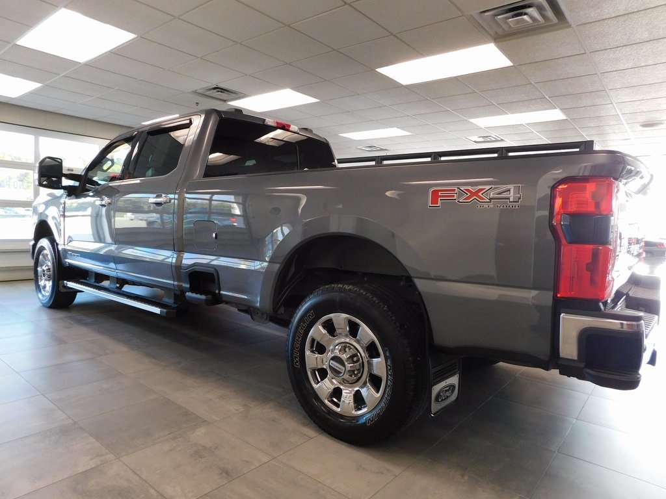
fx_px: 443
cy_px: 250
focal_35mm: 23
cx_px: 333
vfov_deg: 58.9
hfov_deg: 73.9
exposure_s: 1/30
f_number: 3
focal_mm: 4
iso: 220
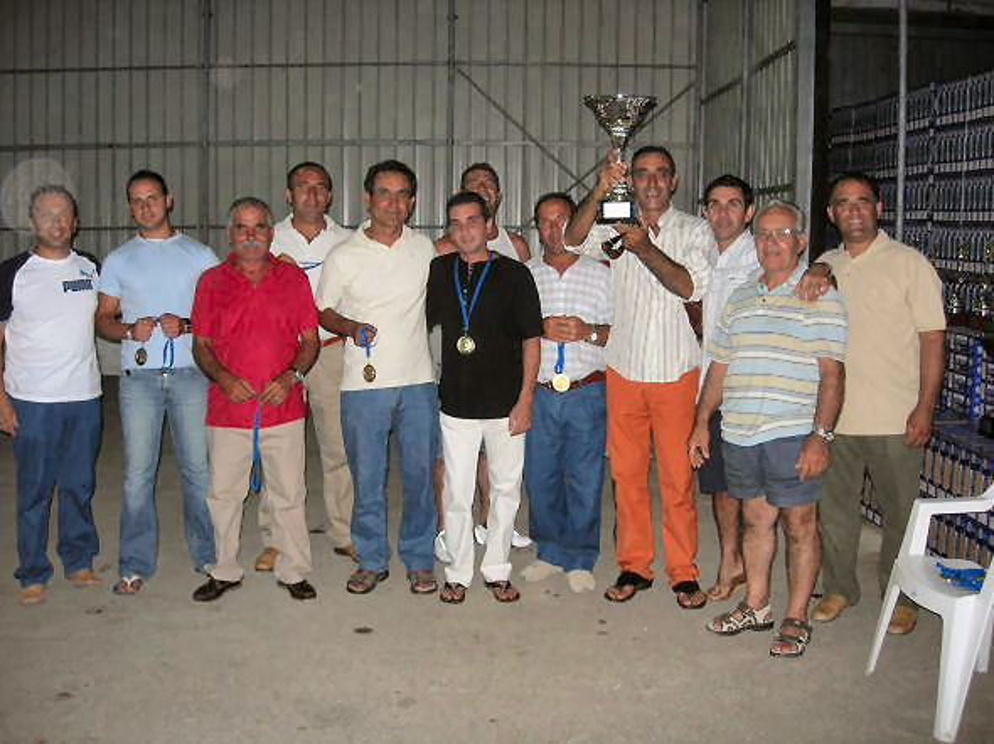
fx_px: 1091
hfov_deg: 49.0
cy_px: 372
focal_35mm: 38
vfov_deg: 37.7
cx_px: 497
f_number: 2.8
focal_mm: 7.8
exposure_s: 1/60.1
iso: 86
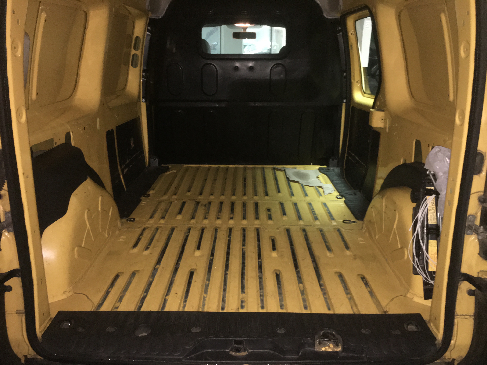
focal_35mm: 29
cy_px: 182
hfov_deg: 61.7
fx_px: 408
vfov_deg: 48.2
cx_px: 244
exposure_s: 1/17
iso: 200
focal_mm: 4.15
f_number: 2.2
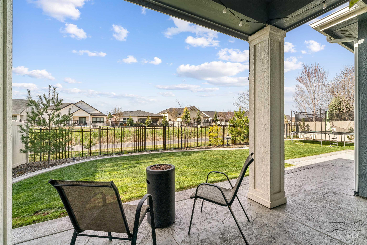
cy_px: 122
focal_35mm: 16
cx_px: 184
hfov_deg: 97.5
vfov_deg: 74.4
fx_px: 161
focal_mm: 15.8
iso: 400
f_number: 13
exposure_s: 1/250
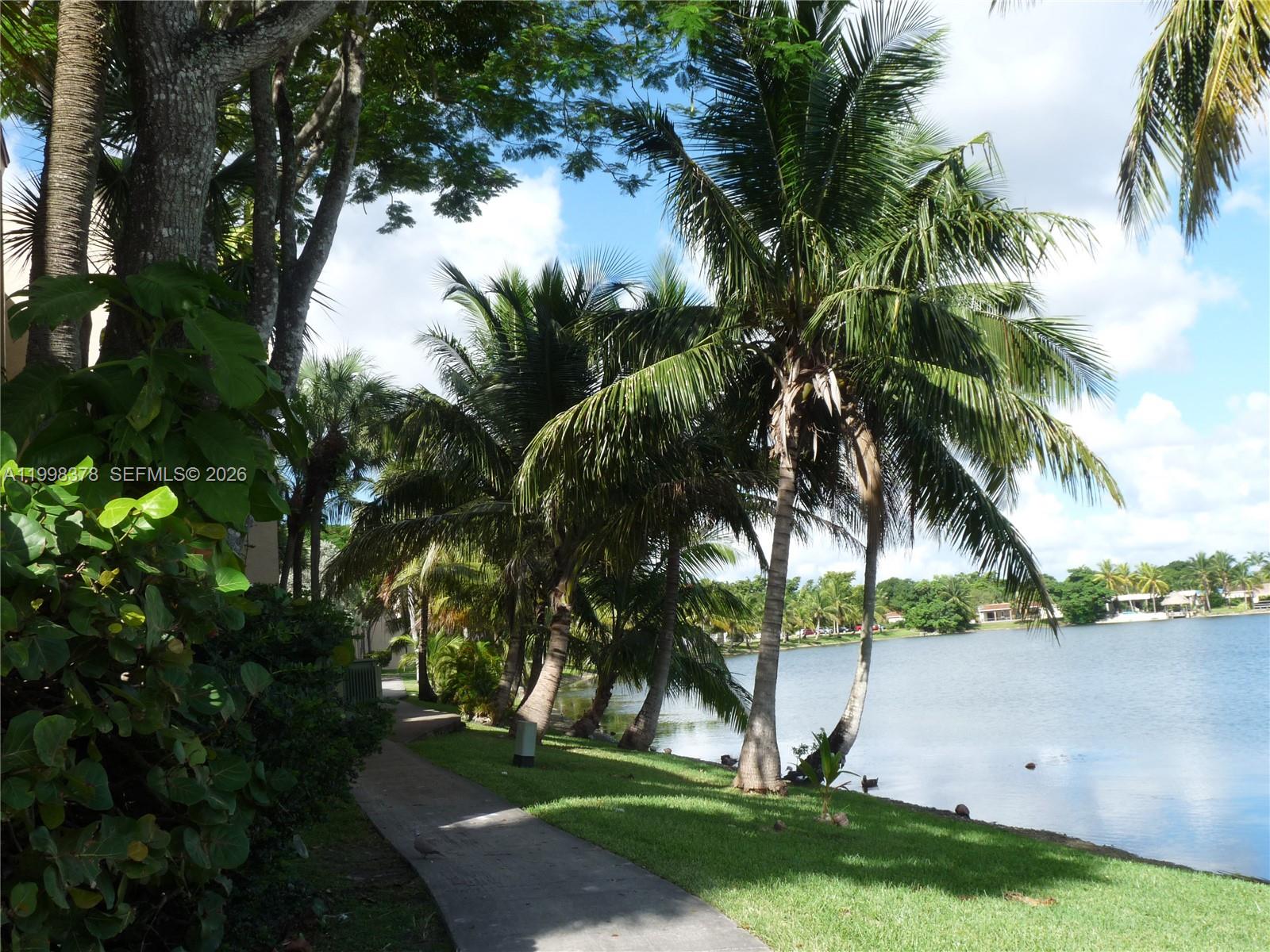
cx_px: 635
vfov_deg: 38.7
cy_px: 476
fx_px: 1357
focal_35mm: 37
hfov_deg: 50.1
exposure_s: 1/250
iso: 100
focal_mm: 6.6
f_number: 5.6
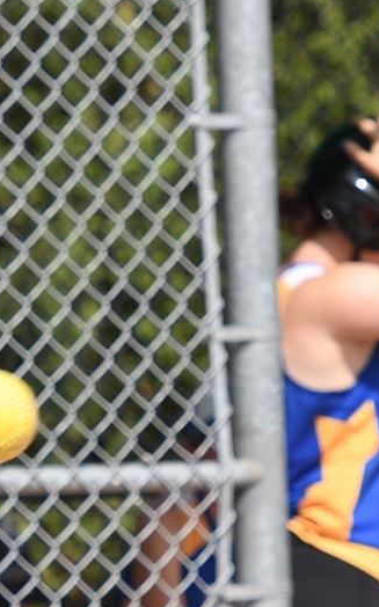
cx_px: -90
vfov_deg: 4.6
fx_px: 7594
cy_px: 422
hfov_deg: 2.9
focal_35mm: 459
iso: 100
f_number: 4
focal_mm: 140
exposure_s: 1/1000
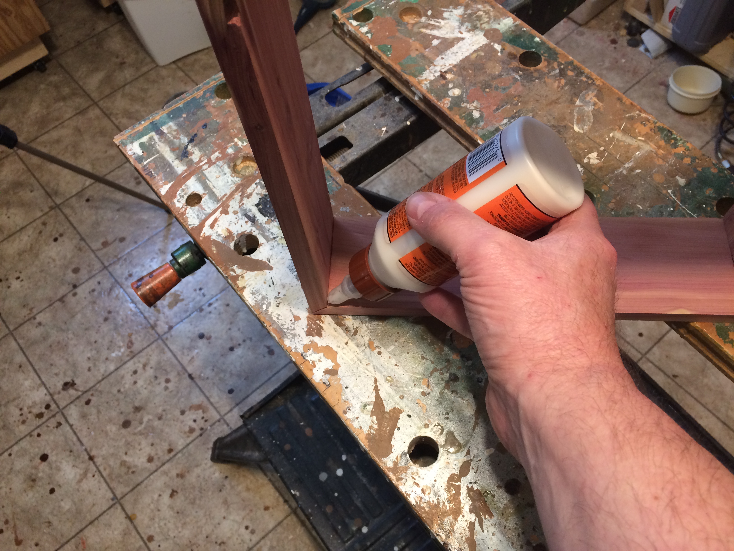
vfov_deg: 48.2
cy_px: 276
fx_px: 615
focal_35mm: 29
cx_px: 367
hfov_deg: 61.7
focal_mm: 4.15
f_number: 2.2
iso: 125
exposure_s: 1/30
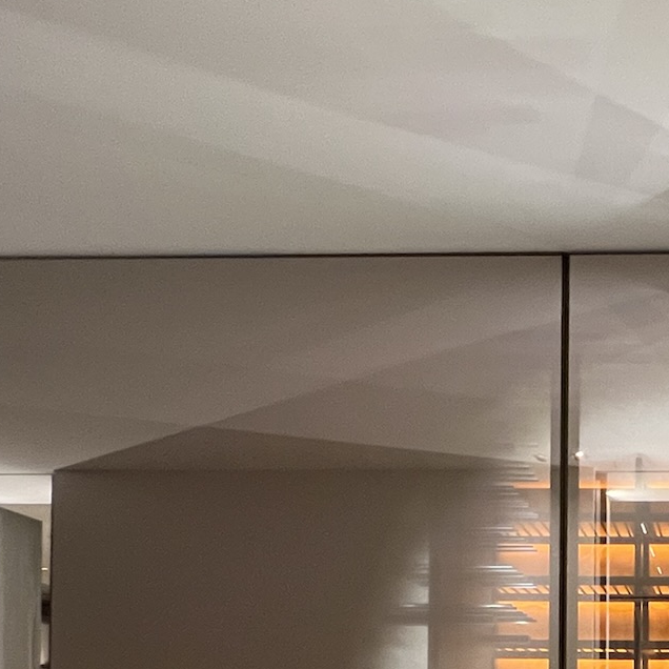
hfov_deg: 38.4
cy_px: 743
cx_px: 710
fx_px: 809
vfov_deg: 37.3
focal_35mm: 37
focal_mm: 1.57
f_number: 1.8
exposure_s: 1/60
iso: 500
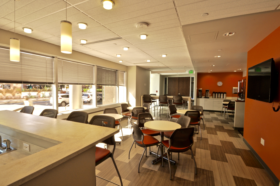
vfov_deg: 71.9
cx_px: 140
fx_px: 128
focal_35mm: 16
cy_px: 93
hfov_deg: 95.0
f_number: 20
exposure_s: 1/8
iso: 200
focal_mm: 11
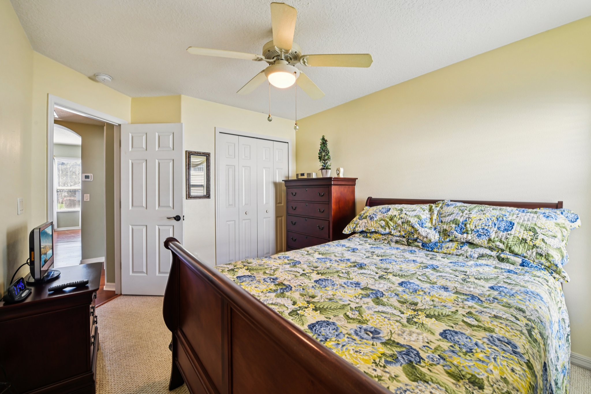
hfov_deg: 104.3
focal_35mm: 14
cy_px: 197
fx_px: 230
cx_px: 296
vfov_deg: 81.2
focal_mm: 14
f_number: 8
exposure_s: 1/13
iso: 400
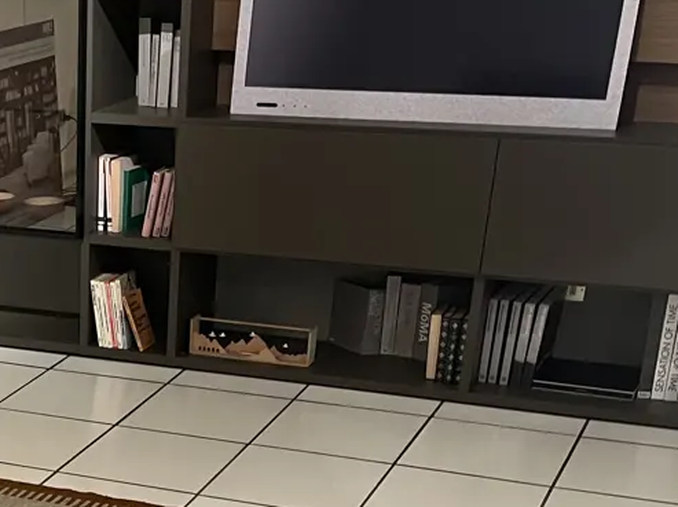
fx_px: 1487
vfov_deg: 17.6
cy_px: 730
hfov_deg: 24.3
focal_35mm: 76
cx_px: -28
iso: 100
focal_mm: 5.1
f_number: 1.6
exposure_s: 1/50
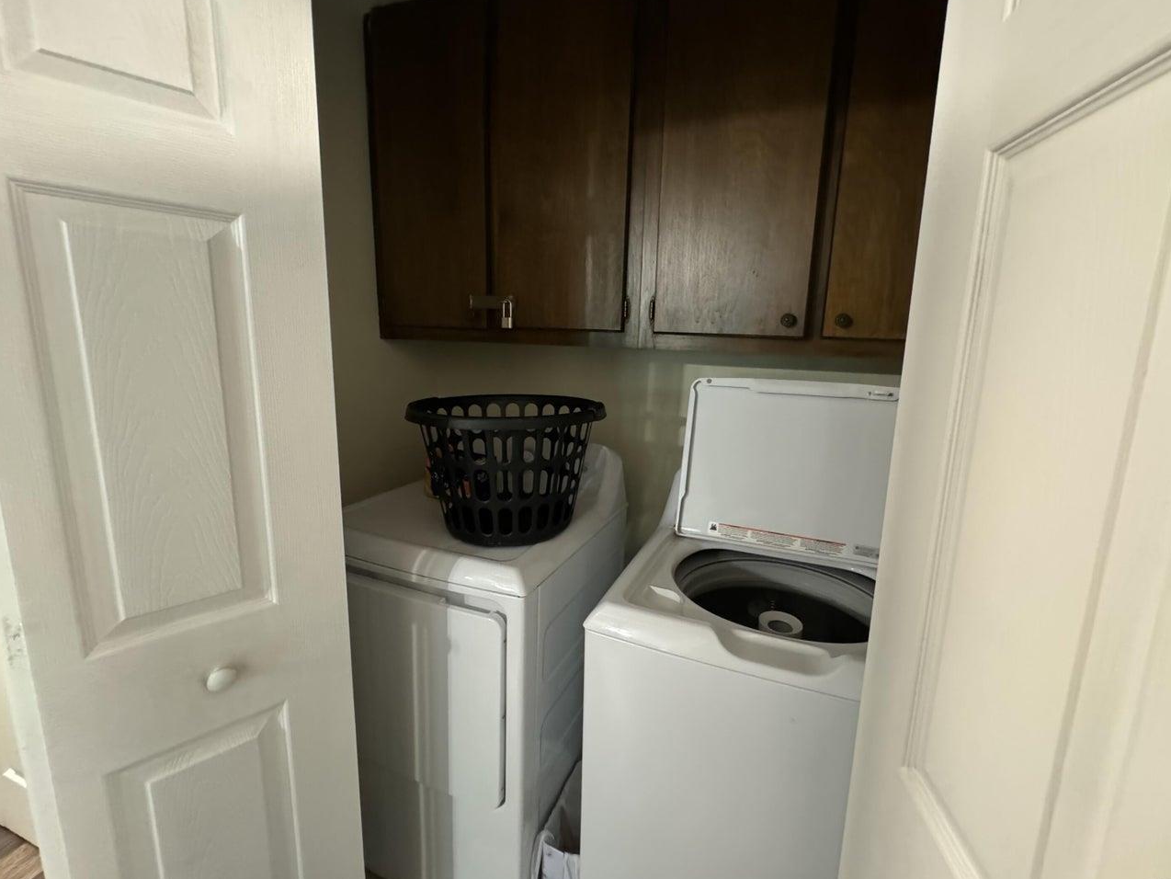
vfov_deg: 81.7
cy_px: 428
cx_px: 609
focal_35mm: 15
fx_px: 508
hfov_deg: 98.1
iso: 1250
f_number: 2.2
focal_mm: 2.22
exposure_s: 1/40
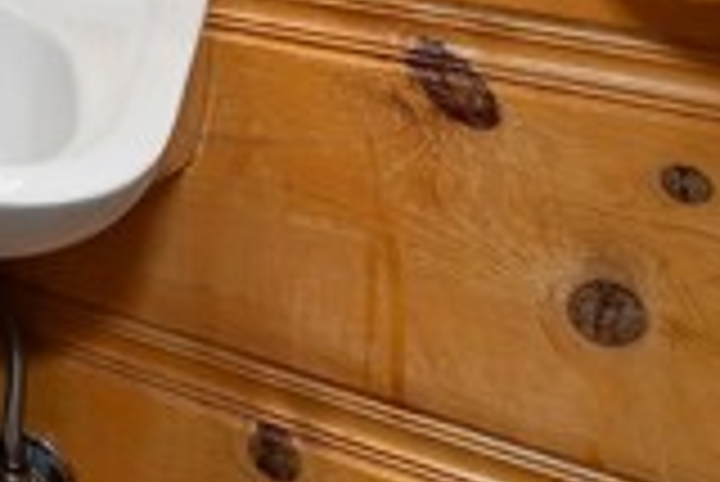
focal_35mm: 60
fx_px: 1201
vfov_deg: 17.7
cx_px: -482
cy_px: -417
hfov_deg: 23.2
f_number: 8
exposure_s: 1/30
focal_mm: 10
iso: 400
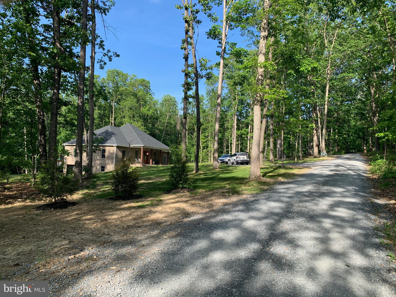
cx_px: 198
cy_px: 148
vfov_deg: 53.1
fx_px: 297
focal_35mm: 26
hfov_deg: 67.3
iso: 25
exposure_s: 1/737
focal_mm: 4.25
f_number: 1.8
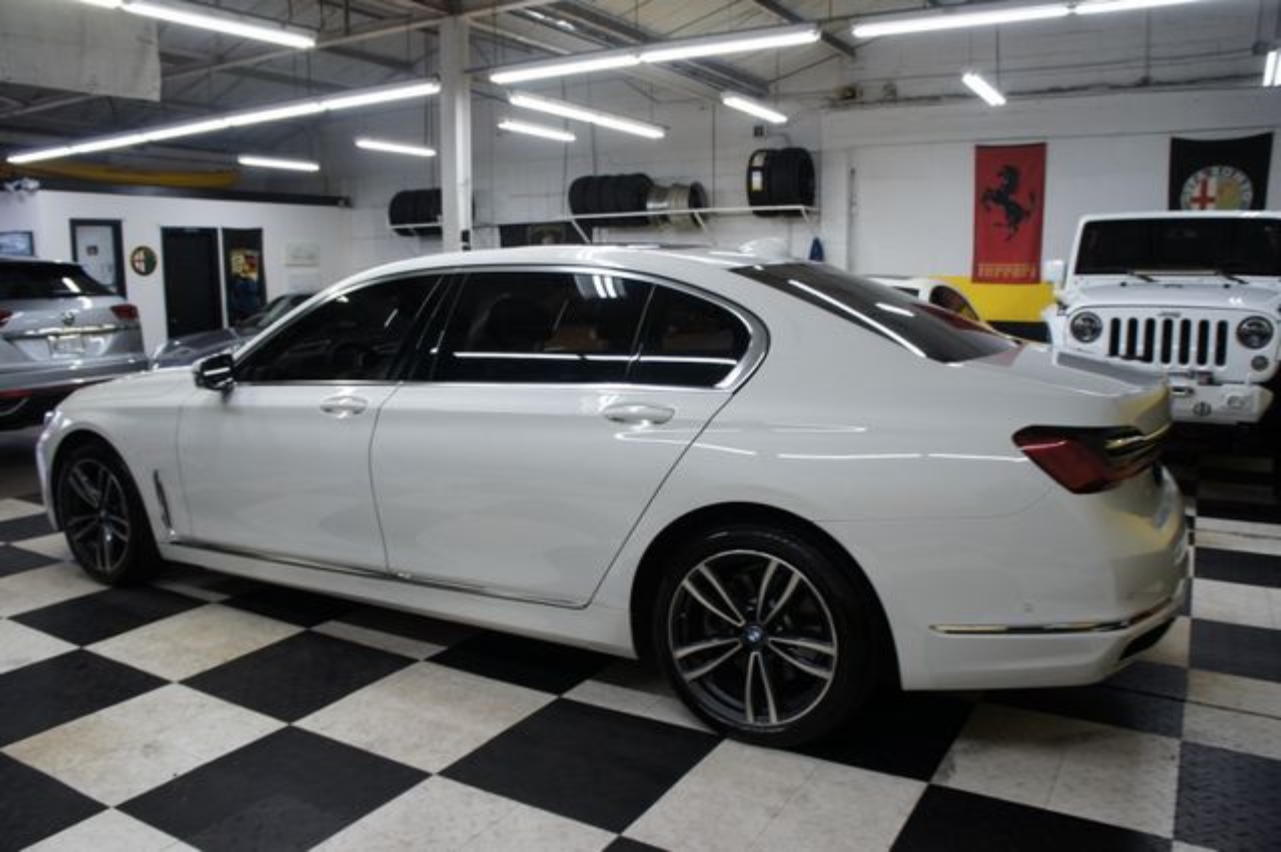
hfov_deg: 67.4
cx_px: 640
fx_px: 960
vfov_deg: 47.9
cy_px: 426
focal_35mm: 27
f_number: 4
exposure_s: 1/30
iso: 200
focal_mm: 18
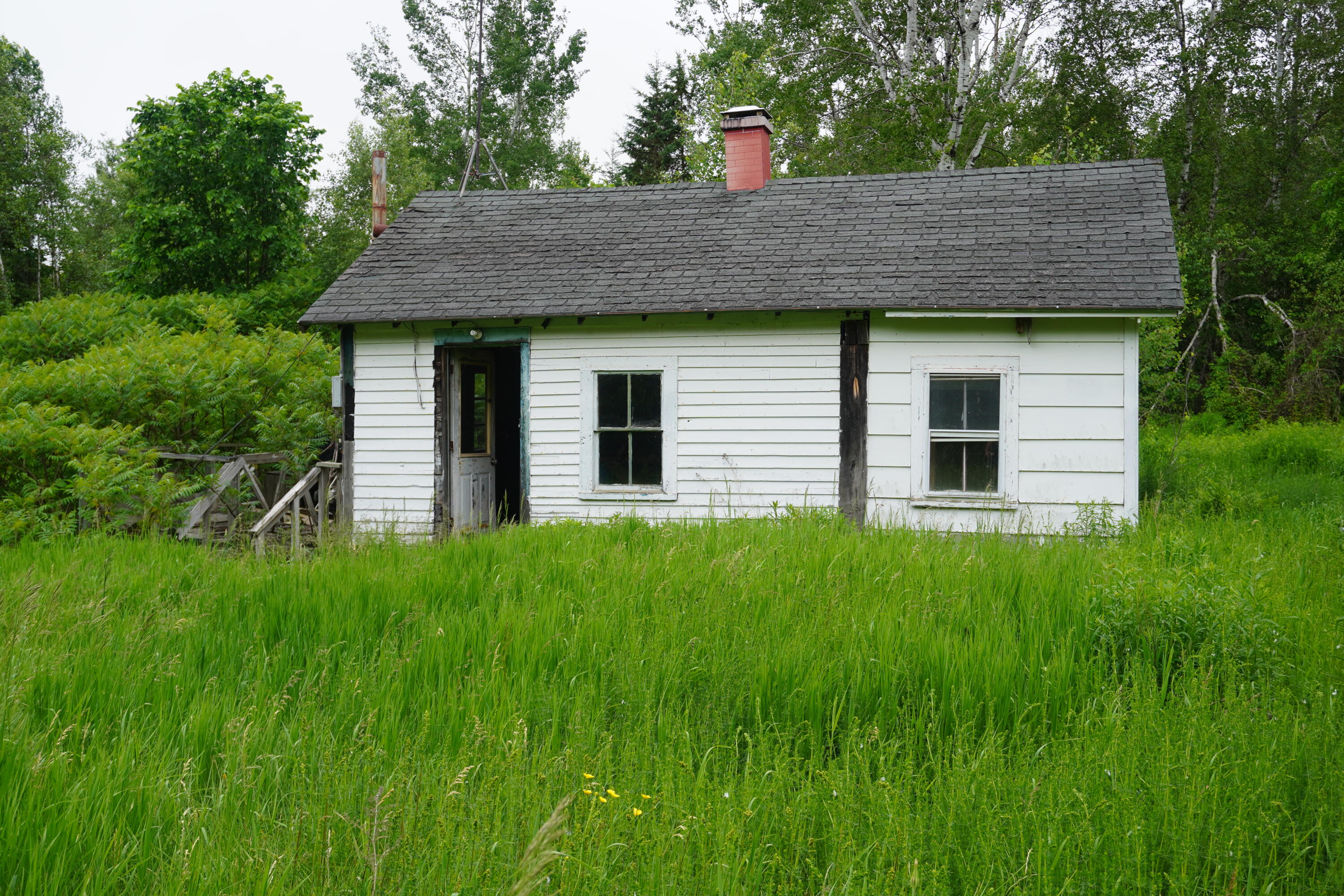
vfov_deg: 36.9
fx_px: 1344
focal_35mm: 36
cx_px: 672
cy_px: 448
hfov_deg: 53.1
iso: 100
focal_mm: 24
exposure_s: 1/160
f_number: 5
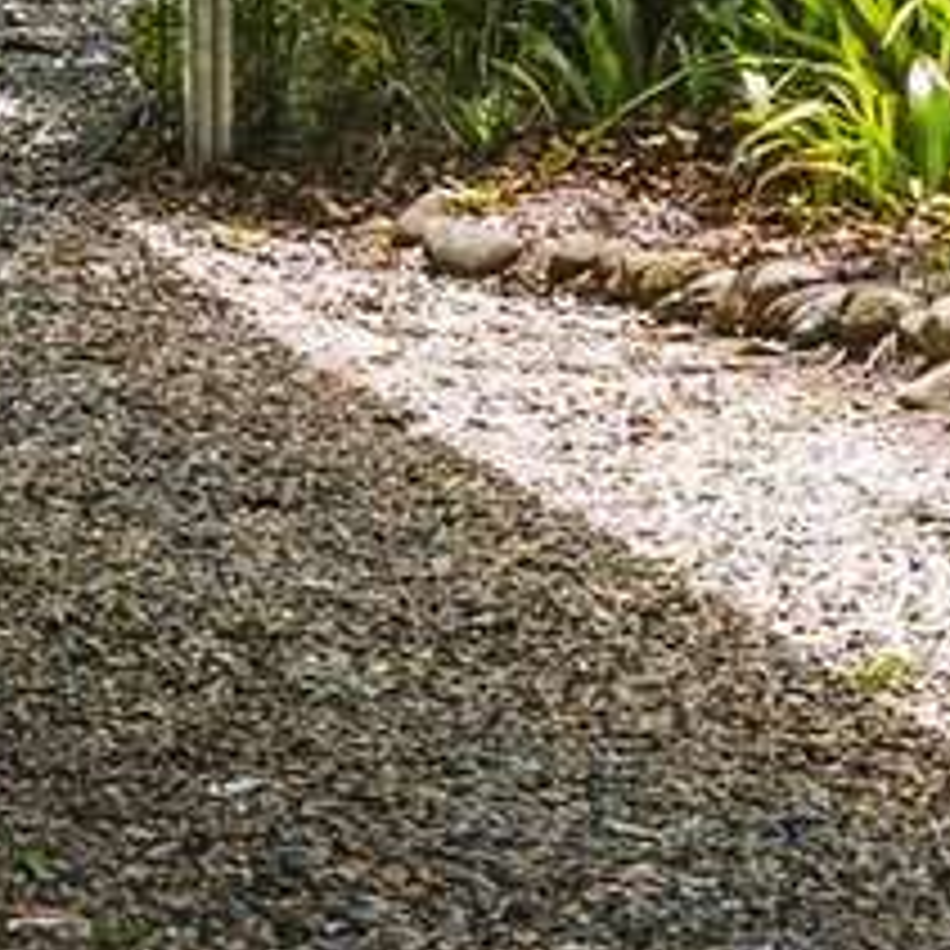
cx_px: 86
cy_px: -529
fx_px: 7203
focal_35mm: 232
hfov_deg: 7.5
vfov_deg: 7.4
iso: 320
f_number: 11
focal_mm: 30
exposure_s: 1/200
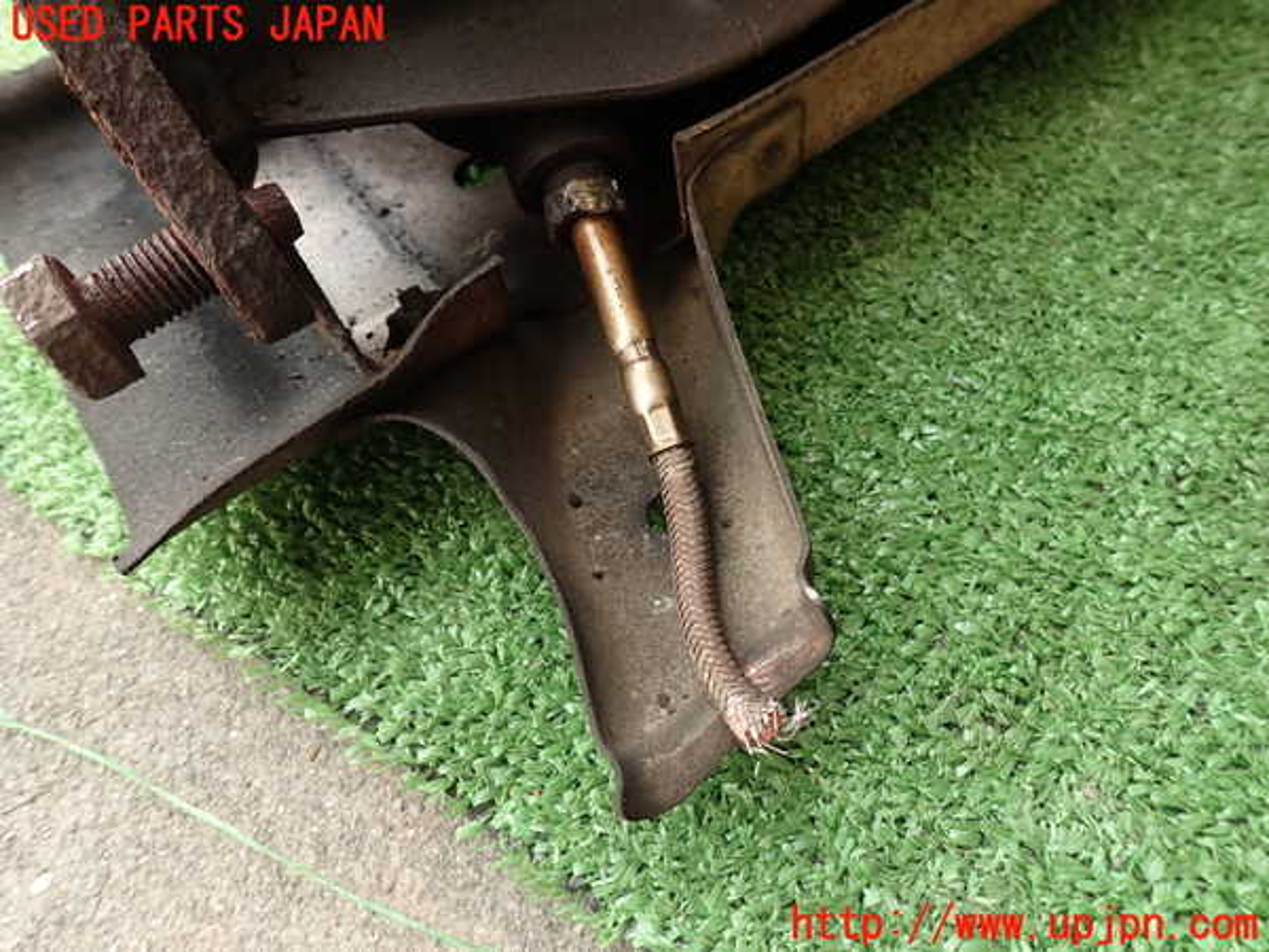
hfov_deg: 69.4
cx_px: 634
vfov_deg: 54.9
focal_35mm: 25
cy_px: 476
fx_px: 916
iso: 100
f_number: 2.8
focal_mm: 4.5
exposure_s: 1/80
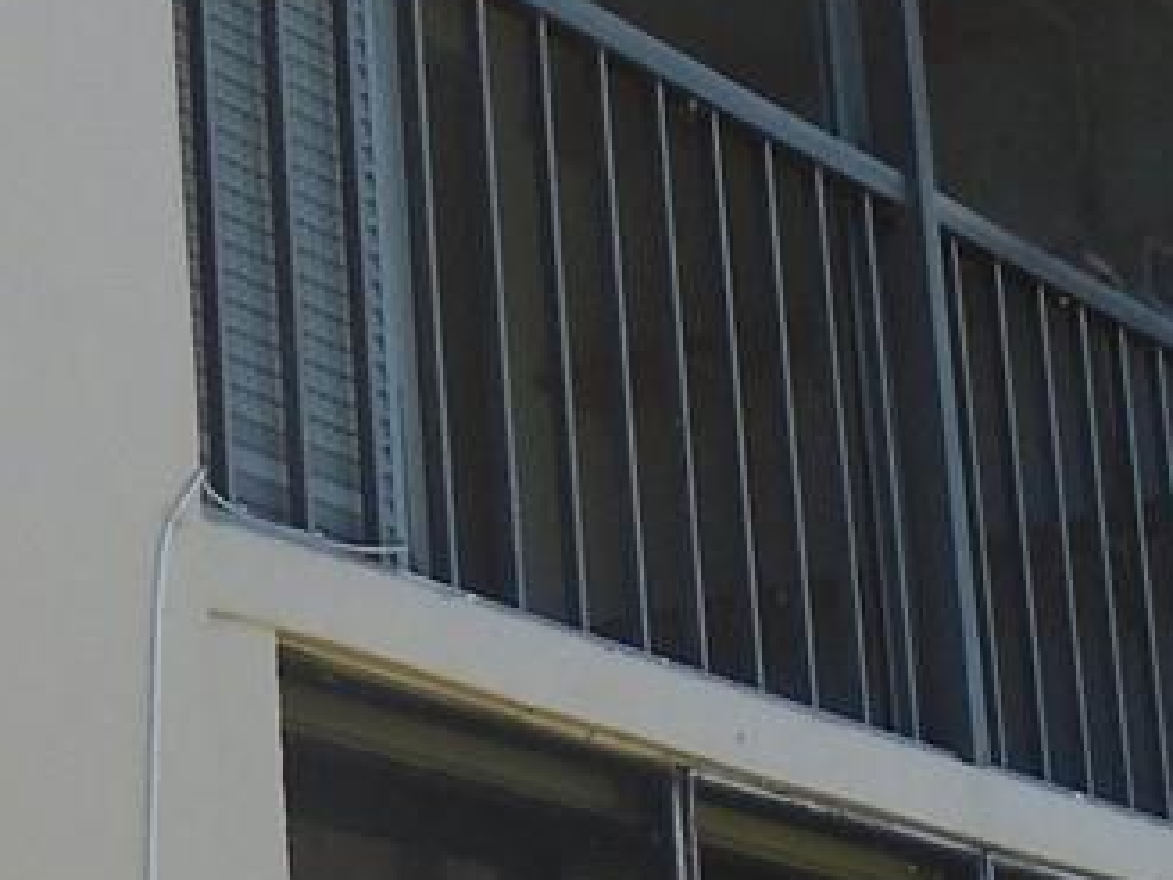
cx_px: 733
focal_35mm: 127
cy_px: 608
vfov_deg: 11.7
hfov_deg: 15.5
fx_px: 4304
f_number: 3.2
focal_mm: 4.6
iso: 100
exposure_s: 1/250
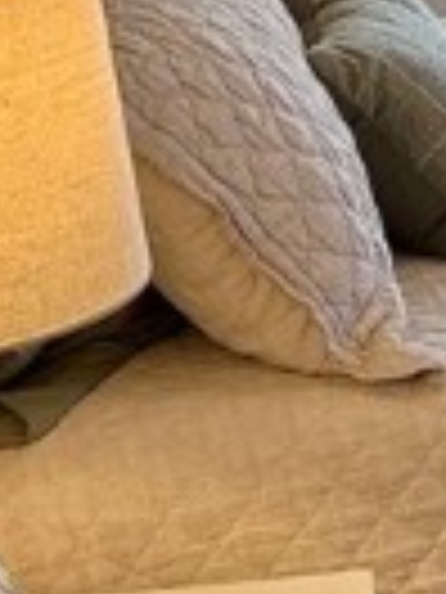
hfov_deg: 9.5
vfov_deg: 14.0
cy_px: 50
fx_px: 2405
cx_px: 1036
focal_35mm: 140
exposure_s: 1/120
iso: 125
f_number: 1.78
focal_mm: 6.86
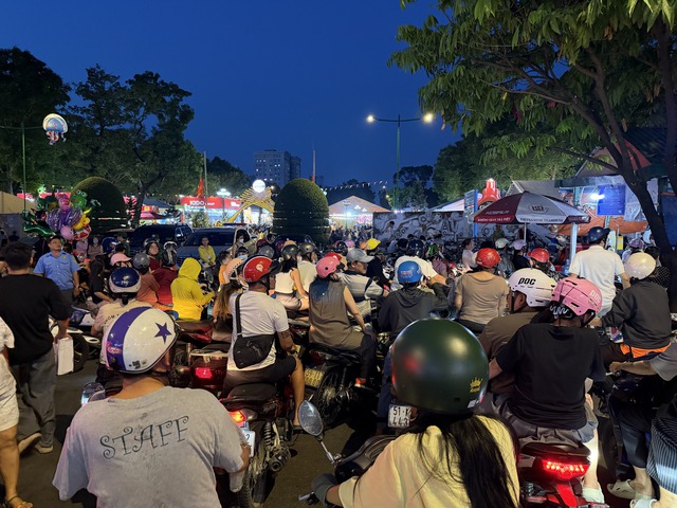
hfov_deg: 71.6
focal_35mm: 24
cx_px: 338
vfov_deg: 56.8
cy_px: 254
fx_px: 469
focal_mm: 6.76
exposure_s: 1/33
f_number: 1.78
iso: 640
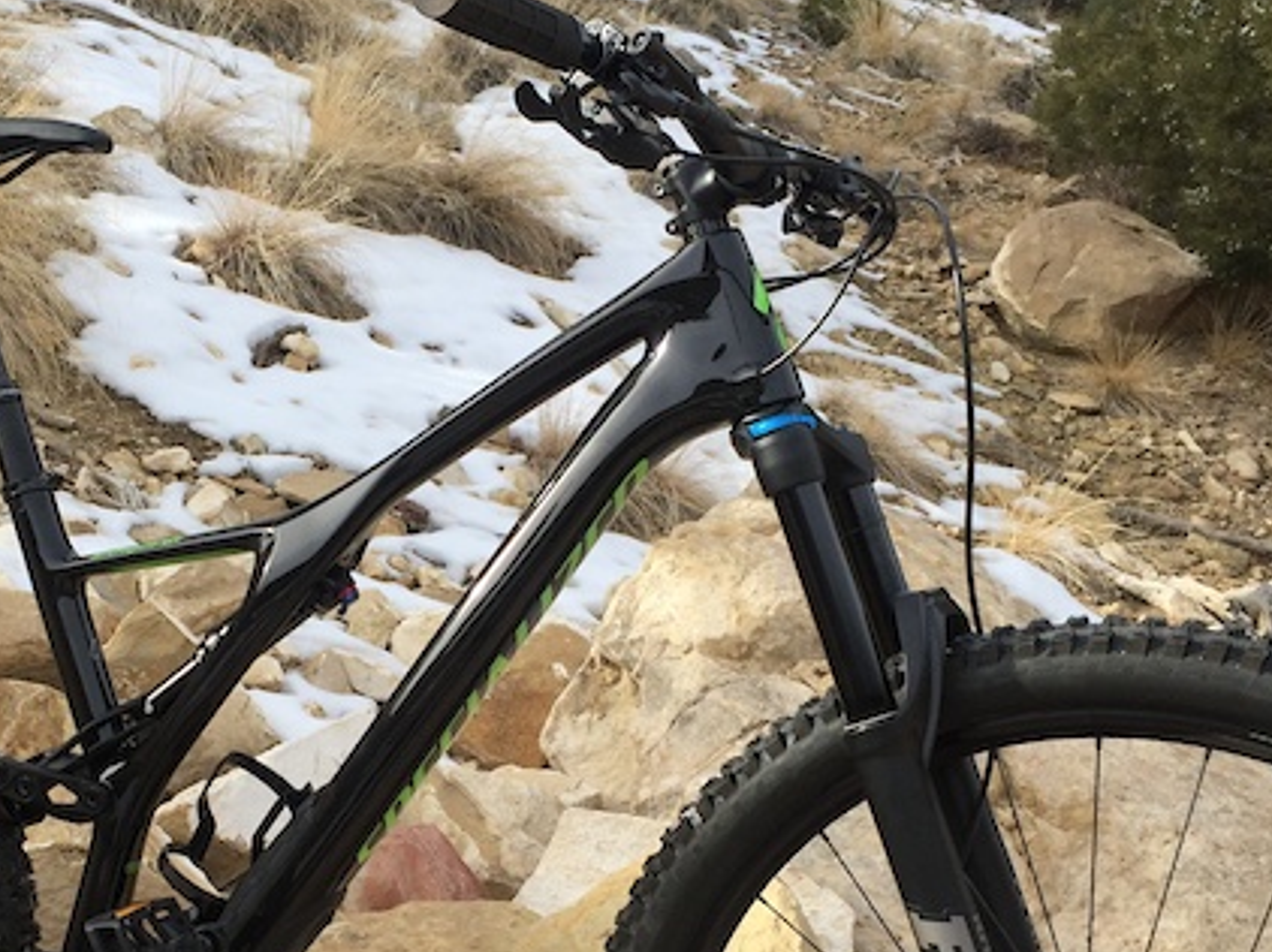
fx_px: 2020
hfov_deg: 34.4
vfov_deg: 26.3
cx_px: 371
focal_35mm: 55
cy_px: 687
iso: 32
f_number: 2.2
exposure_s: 1/920
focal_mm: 4.15
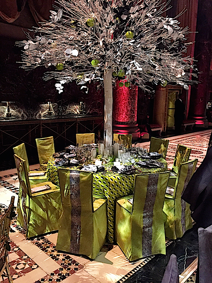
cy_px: 142
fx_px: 237
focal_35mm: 29
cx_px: 106
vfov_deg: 61.7
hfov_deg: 48.2
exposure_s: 1/15
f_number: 2.2
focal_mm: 4.15
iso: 320
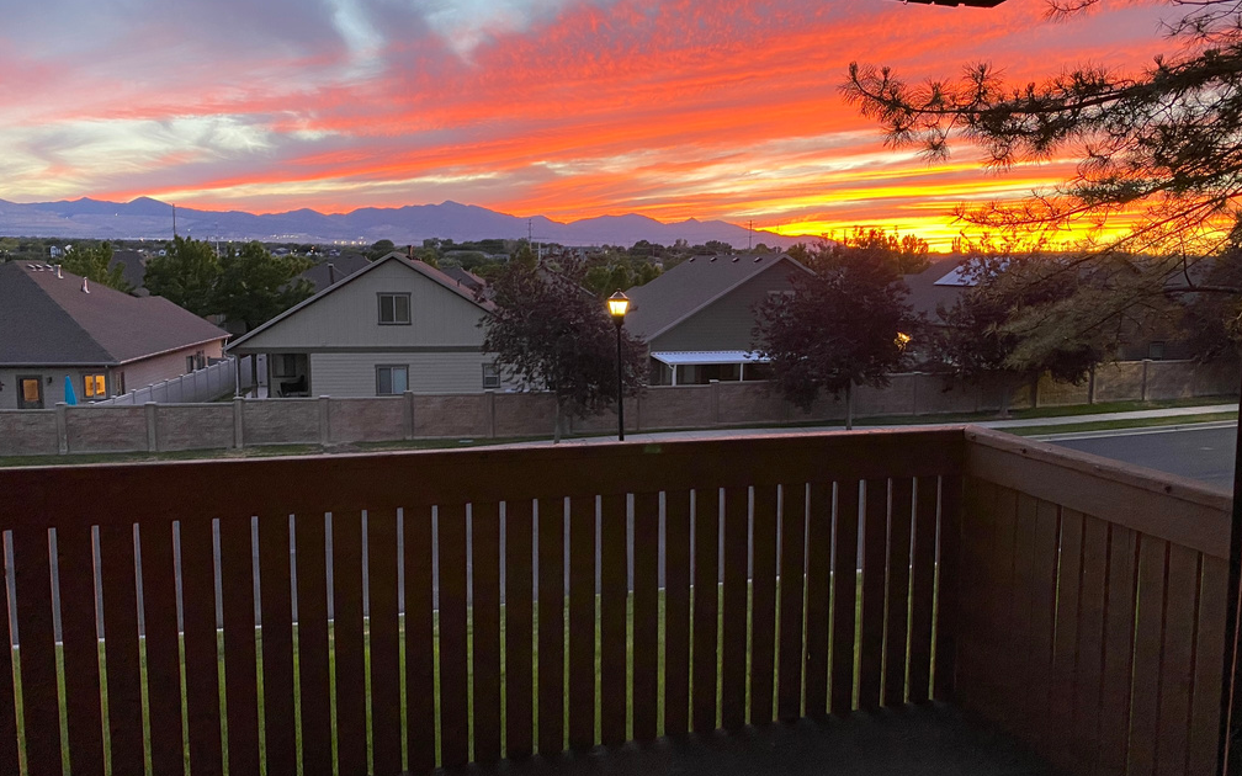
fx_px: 948
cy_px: 387
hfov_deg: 66.5
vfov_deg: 44.5
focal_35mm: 28
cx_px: 627
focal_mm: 4.25
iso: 125
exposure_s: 1/86
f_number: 1.8
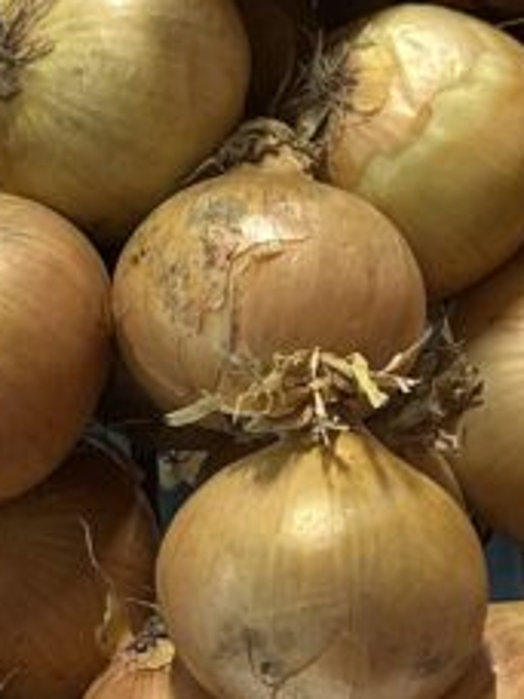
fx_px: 2361
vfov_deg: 16.8
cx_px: 150
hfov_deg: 12.6
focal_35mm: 117
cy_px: 509
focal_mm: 5.7
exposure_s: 1/60
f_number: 1.5
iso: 200
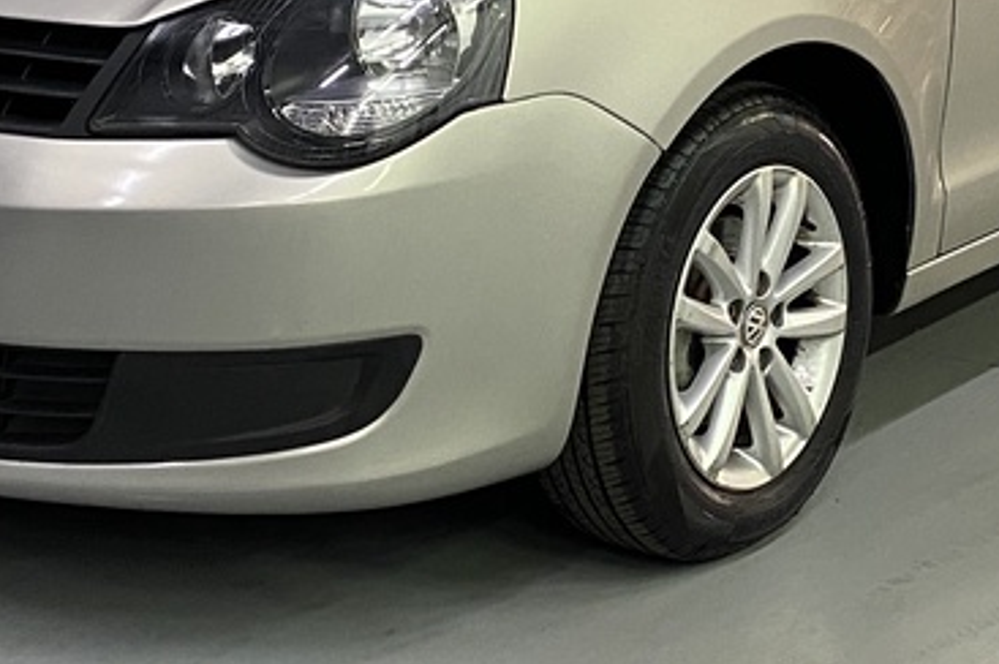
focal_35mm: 59
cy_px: 3
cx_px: 517
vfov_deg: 22.1
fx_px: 1636
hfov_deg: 34.0
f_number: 1.8
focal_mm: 4.25
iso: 250
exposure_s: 1/50
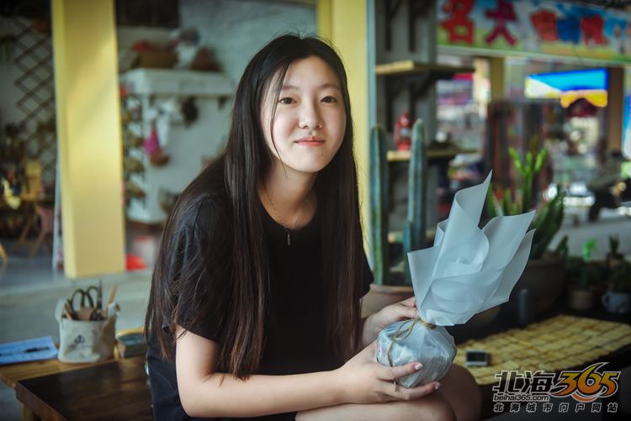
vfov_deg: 30.6
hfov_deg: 44.5
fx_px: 772
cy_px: 210
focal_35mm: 44
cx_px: 316
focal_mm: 44
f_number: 2.8
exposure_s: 1/640
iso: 640
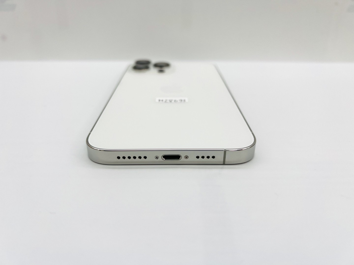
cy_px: 132
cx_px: 177
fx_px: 266
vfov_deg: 53.1
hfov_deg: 67.3
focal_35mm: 26
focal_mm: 5.7
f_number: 1.5
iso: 50
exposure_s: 1/617
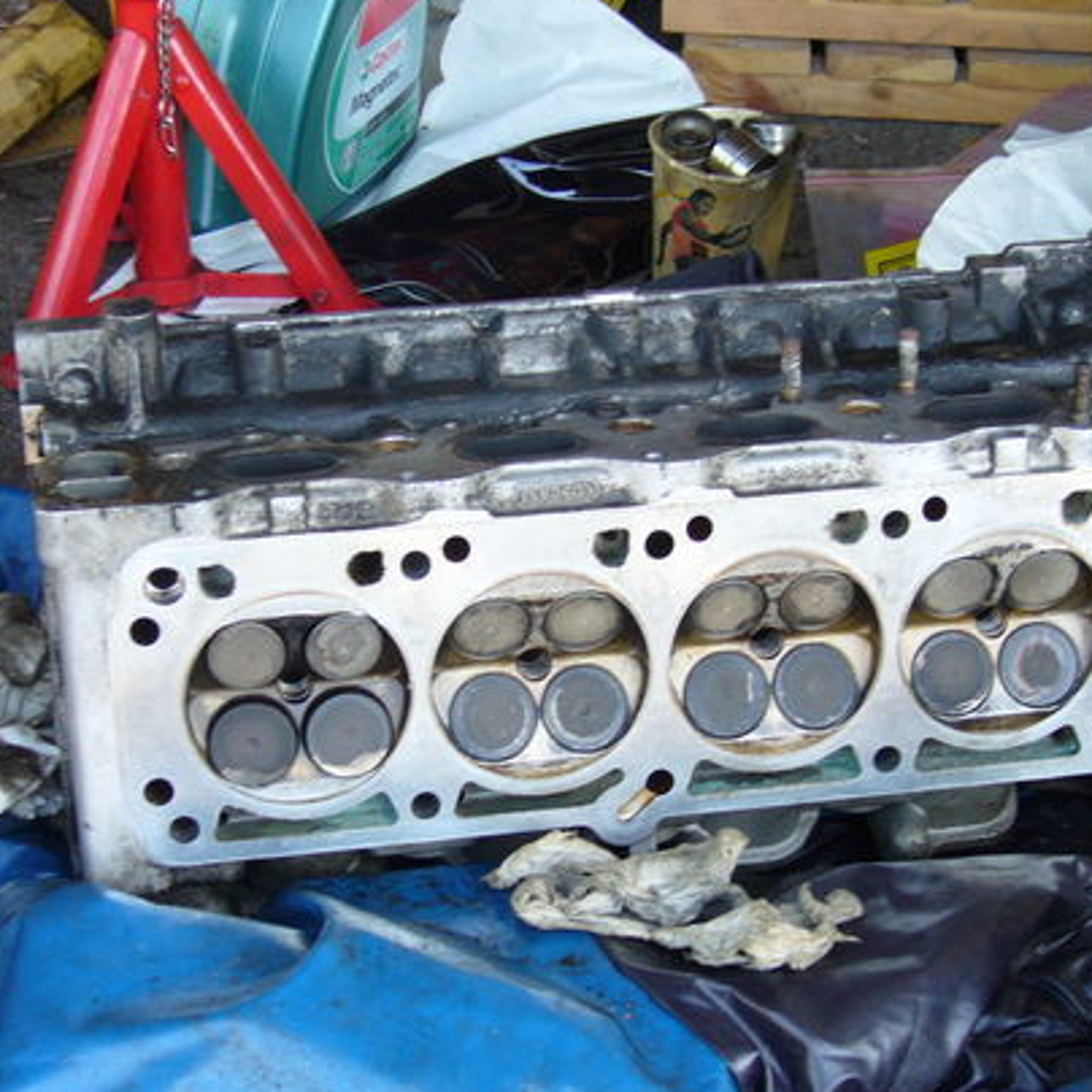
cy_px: 587
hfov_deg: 24.7
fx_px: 2498
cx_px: 565
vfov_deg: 24.6
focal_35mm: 70
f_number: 3.3
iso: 80
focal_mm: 8.3
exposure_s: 1/25
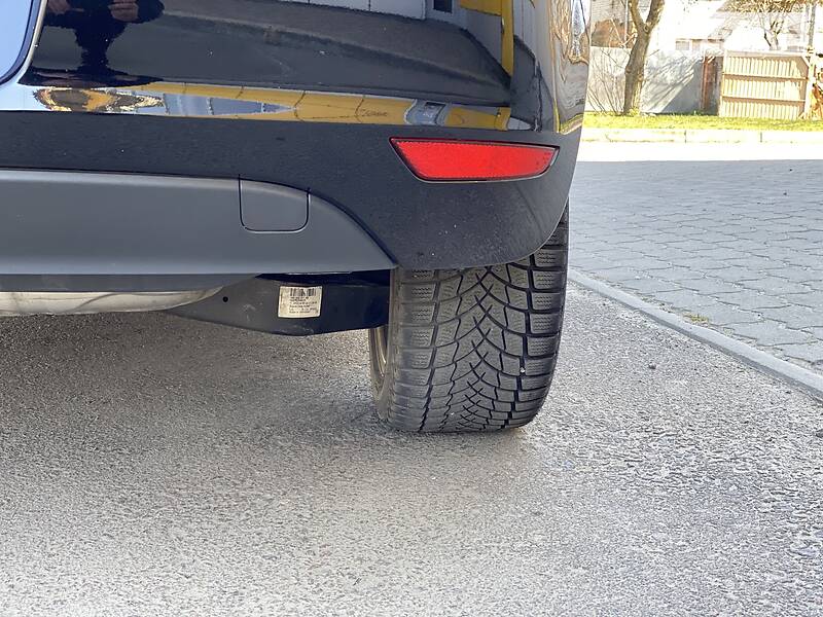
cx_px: 412
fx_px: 1236
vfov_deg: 28.0
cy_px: 308
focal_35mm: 52
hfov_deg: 36.8
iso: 64
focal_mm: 6
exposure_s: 1/122
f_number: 2
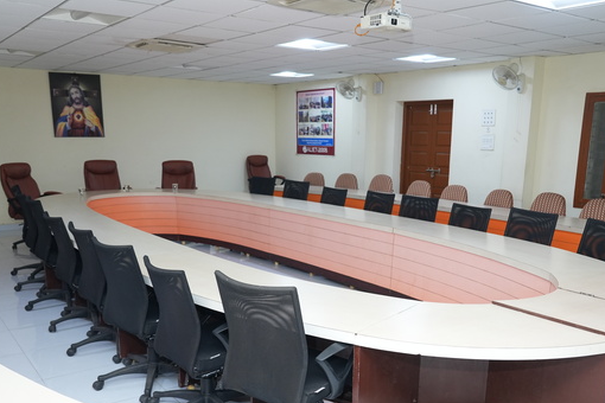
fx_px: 555
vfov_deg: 39.4
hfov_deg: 57.2
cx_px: 322
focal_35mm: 33
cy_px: 276
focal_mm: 24
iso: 1250
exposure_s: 1/160
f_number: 4
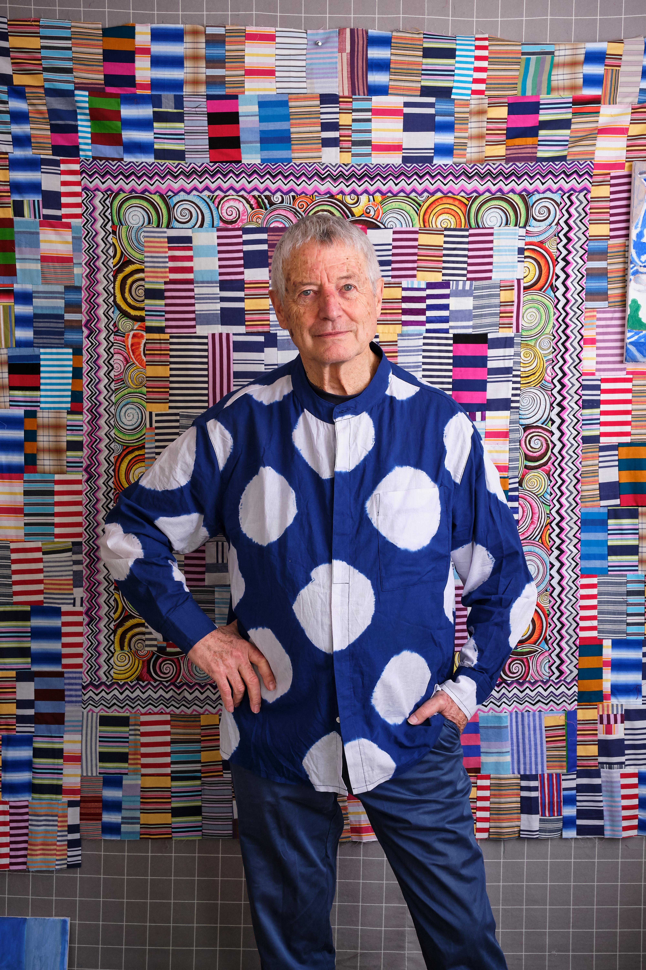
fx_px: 1265
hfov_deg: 28.6
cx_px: 323
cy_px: 485
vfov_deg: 41.9
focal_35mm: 47
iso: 640
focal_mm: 31.1
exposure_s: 1/125
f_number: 5.6
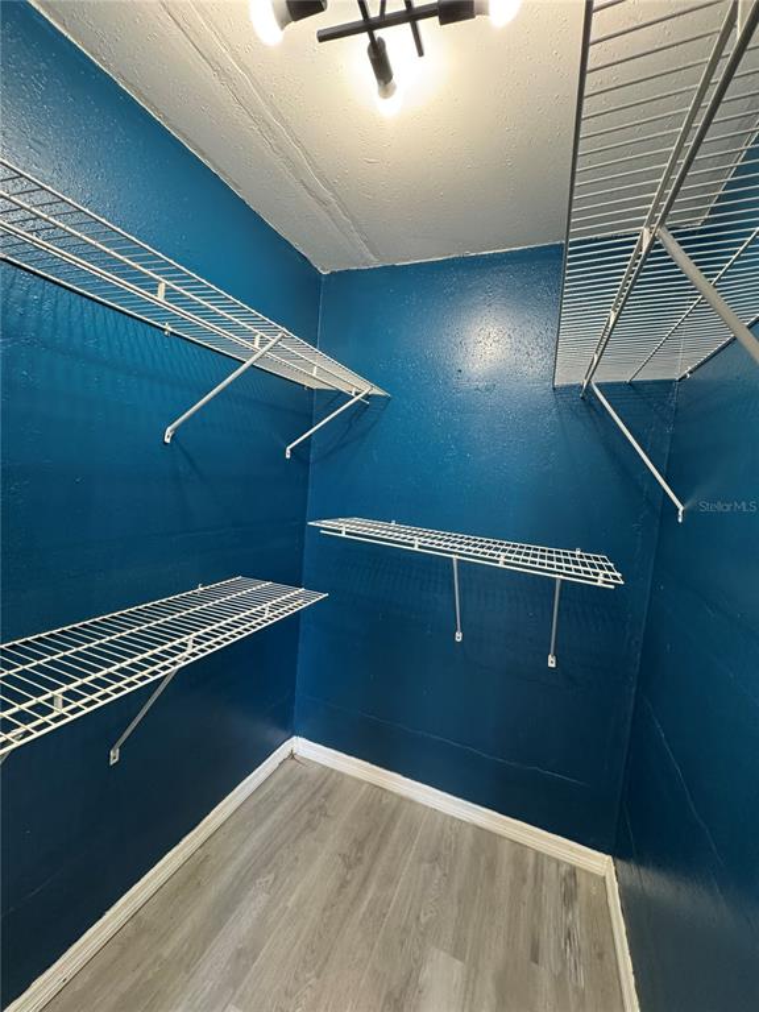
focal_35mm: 14
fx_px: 409
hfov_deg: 85.7
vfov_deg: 102.1
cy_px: 506
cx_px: 380
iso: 320
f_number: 2.2
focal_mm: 2.22
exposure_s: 1/60
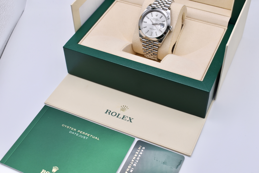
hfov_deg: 38.9
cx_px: 130
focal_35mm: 51
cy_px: 86
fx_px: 367
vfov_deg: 26.5
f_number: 7.1
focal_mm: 34
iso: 400
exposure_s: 1/125
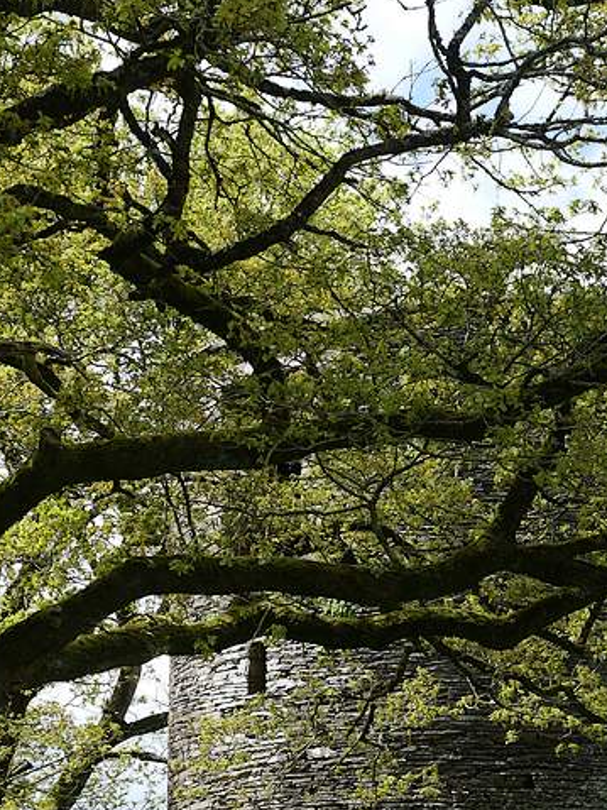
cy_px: 643
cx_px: 359
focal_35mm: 94
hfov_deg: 15.7
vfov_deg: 20.6
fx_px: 2199
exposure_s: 1/800
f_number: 3.5
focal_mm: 25
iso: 200
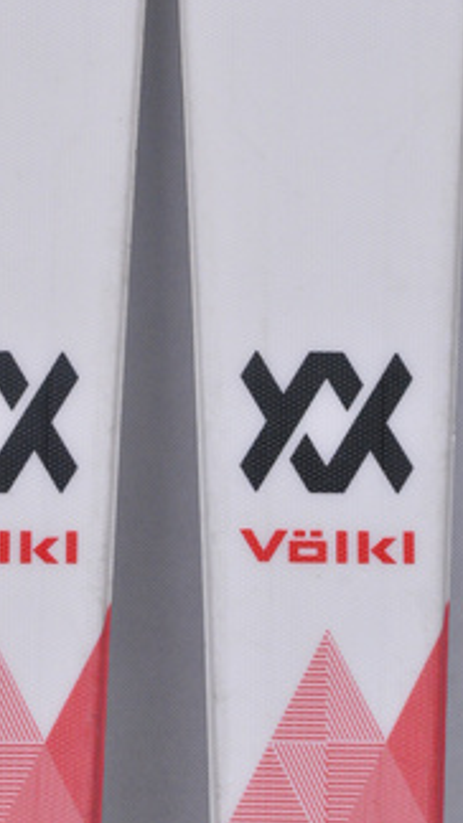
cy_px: 295
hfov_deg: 5.3
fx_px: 4997
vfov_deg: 9.4
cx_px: 154
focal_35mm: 229
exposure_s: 1/125
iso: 3200
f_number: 9.5
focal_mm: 105
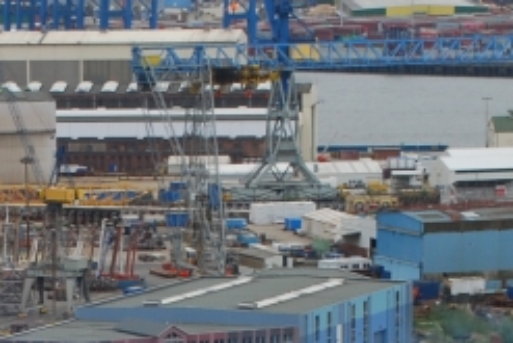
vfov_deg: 5.7
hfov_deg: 8.7
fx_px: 3365
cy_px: 581
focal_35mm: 236
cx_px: 102
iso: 200
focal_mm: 38
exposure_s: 1/160
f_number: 9
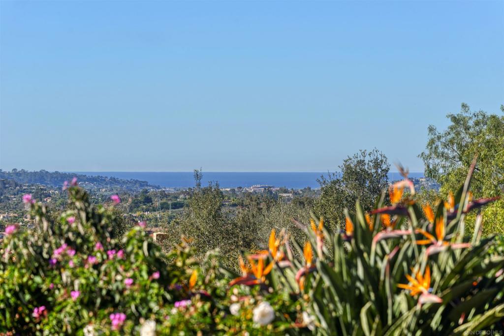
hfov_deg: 14.2
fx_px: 2030
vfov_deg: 9.5
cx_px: 252
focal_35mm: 145
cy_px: 168
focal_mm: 145
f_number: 7.1
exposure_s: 1/320
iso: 100
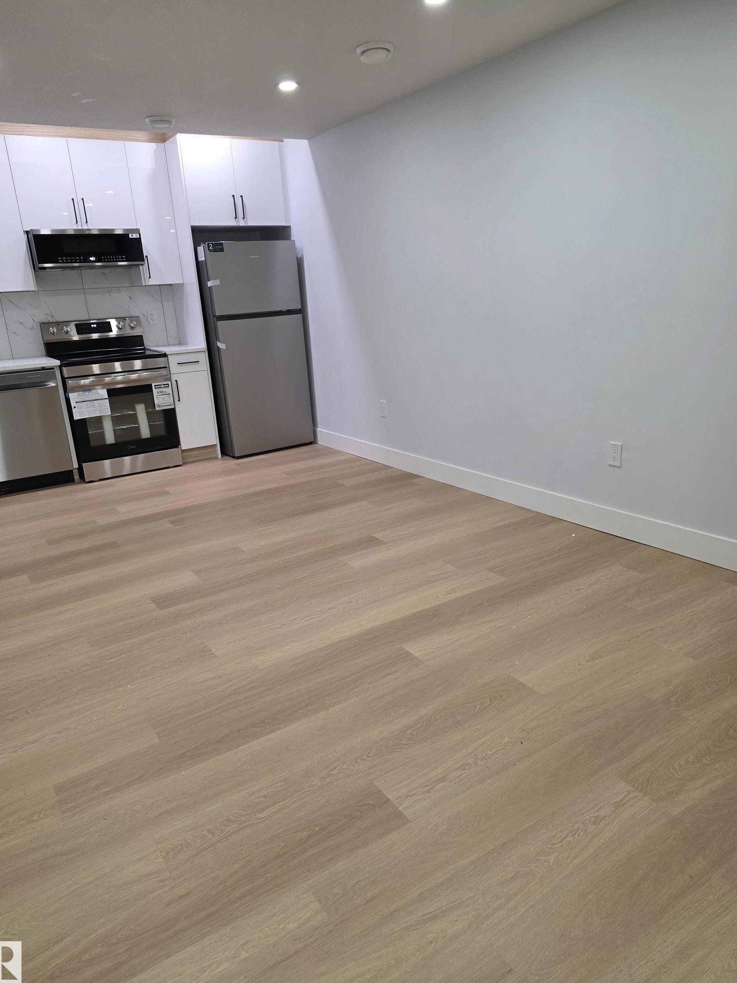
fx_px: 681
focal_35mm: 24
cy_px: 489
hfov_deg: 56.8
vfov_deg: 71.6
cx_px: 361
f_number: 1.7
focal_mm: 6.25
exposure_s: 1/120
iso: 125
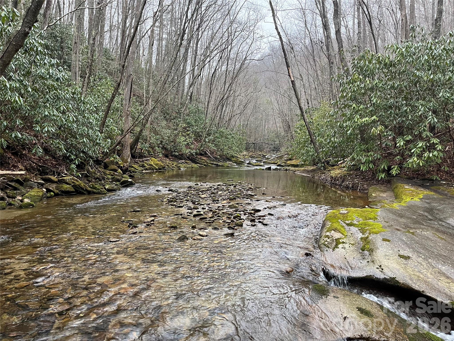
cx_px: 227
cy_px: 170
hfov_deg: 67.3
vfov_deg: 53.1
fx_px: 341
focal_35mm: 26
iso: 160
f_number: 1.6
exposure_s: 1/60
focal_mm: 5.1
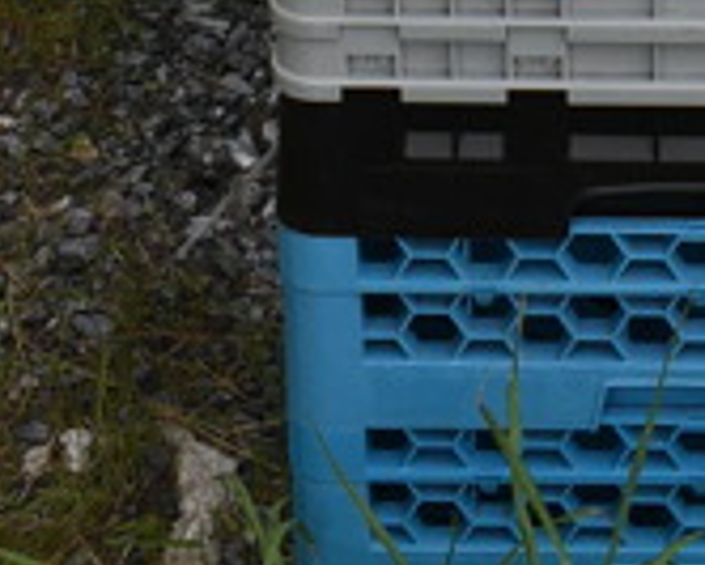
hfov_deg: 12.2
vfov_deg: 8.7
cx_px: 828
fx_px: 3236
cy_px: -971
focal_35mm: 155
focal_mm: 20
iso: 200
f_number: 7.1
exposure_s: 1/400
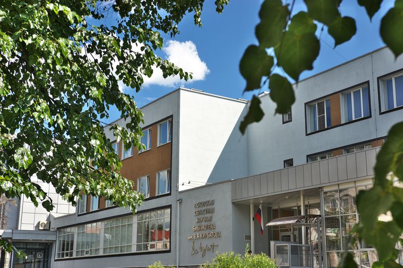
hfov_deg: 38.2
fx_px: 582
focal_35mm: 52
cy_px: 134
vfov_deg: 25.9
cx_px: 202
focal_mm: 35
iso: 100
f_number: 5.6
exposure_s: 1/250
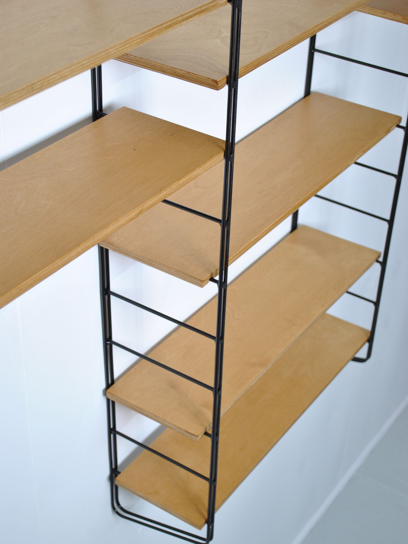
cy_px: 295
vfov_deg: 32.7
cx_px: 205
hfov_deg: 24.8
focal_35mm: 59
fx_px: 927
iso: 400
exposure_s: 1/30
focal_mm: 36
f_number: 5
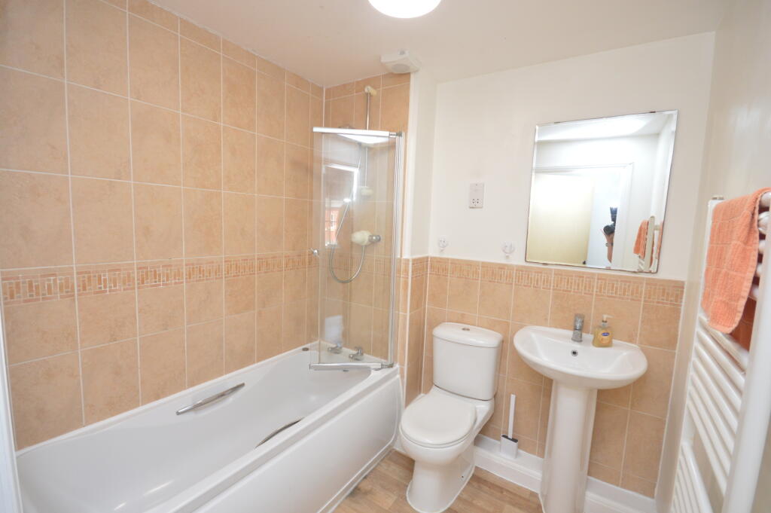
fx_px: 321
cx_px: 386
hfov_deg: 100.4
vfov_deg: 77.2
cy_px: 256
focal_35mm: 15
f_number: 7.1
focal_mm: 10
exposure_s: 1/60
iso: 800
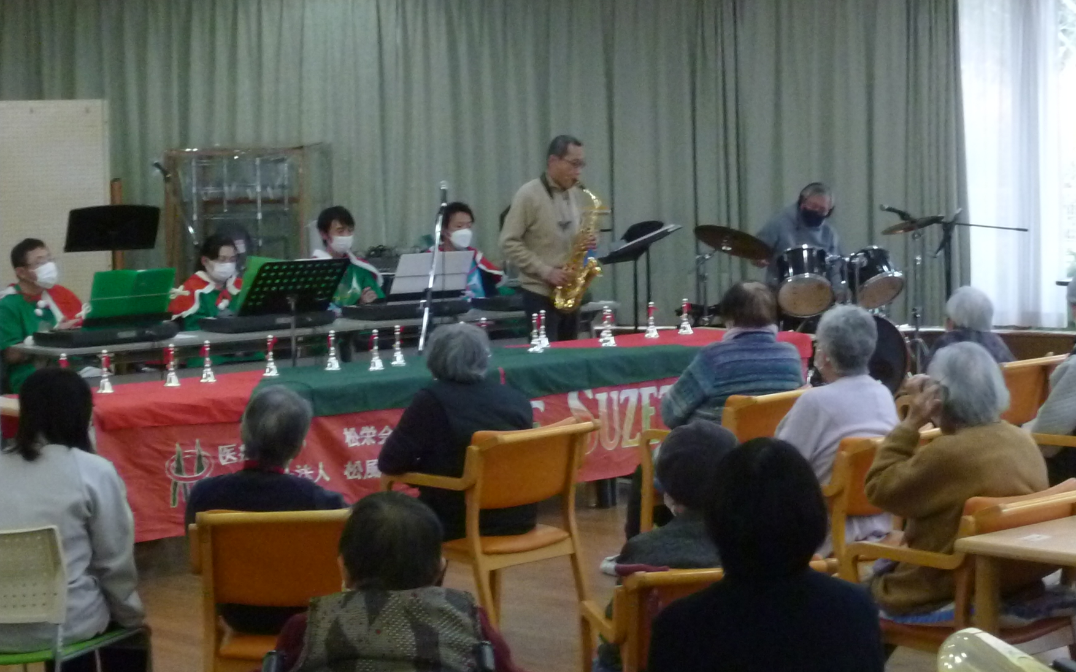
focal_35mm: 86
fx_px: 2522
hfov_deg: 23.8
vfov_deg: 15.2
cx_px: 823
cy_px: 212
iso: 400
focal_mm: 6.9
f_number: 3.7
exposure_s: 1/20
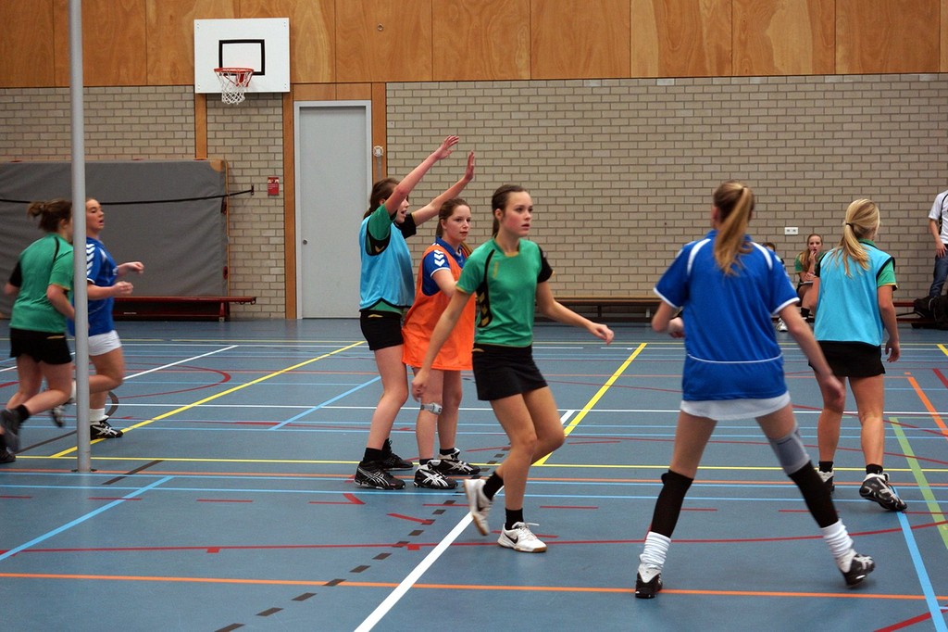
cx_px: 474
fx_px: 1974
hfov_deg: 27.0
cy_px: 316
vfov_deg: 18.2
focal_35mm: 75
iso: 640
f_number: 2.8
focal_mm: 50
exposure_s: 1/160
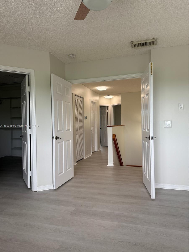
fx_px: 175
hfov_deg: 56.8
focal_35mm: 24
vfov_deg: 71.6
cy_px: 126
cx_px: 94
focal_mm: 6.76
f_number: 1.78
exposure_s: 1/136
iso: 80
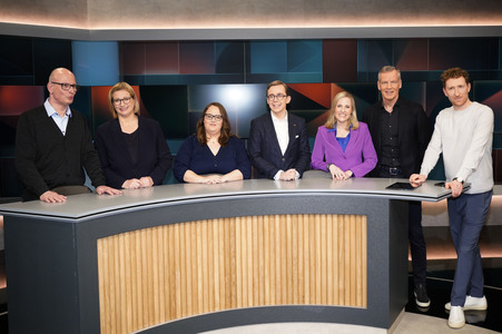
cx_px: 251
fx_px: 474
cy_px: 167
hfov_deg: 55.8
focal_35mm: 34
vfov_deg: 38.8
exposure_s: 1/160
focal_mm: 34
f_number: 5
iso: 2000
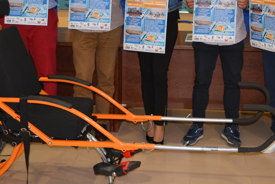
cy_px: 27
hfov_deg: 30.0
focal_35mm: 67
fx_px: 512
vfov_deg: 20.0
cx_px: 154
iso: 720
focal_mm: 22
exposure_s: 1/60
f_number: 3.8
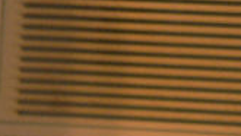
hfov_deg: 10.3
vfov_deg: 6.0
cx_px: -275
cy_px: 386
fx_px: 1215
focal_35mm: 190
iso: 100
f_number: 2.8
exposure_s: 1/8
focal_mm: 6
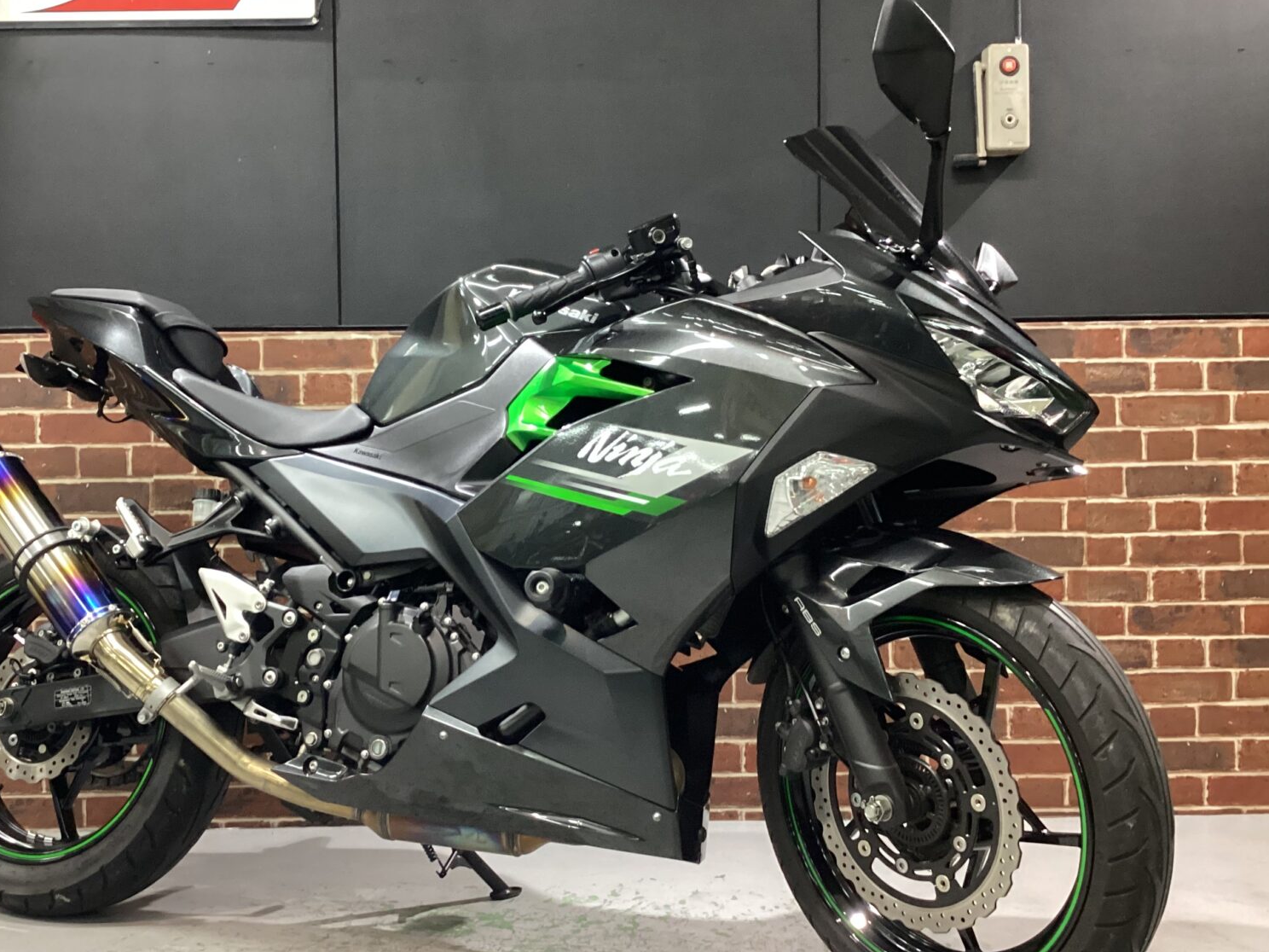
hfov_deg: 46.6
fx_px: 1466
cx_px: 537
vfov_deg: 36.0
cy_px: 475
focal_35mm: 40
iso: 400
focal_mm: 3.3
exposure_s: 1/40
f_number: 2.4
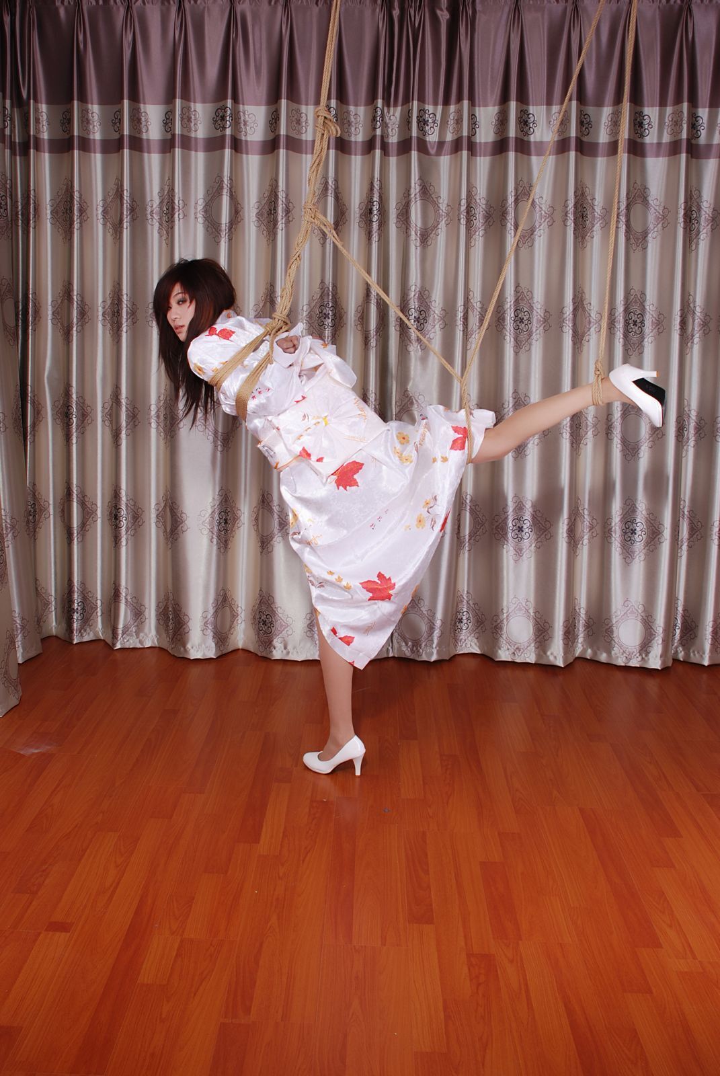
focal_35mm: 30
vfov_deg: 61.9
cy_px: 538
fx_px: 897
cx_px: 360
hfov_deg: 43.7
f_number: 8
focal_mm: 20
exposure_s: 1/8
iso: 100
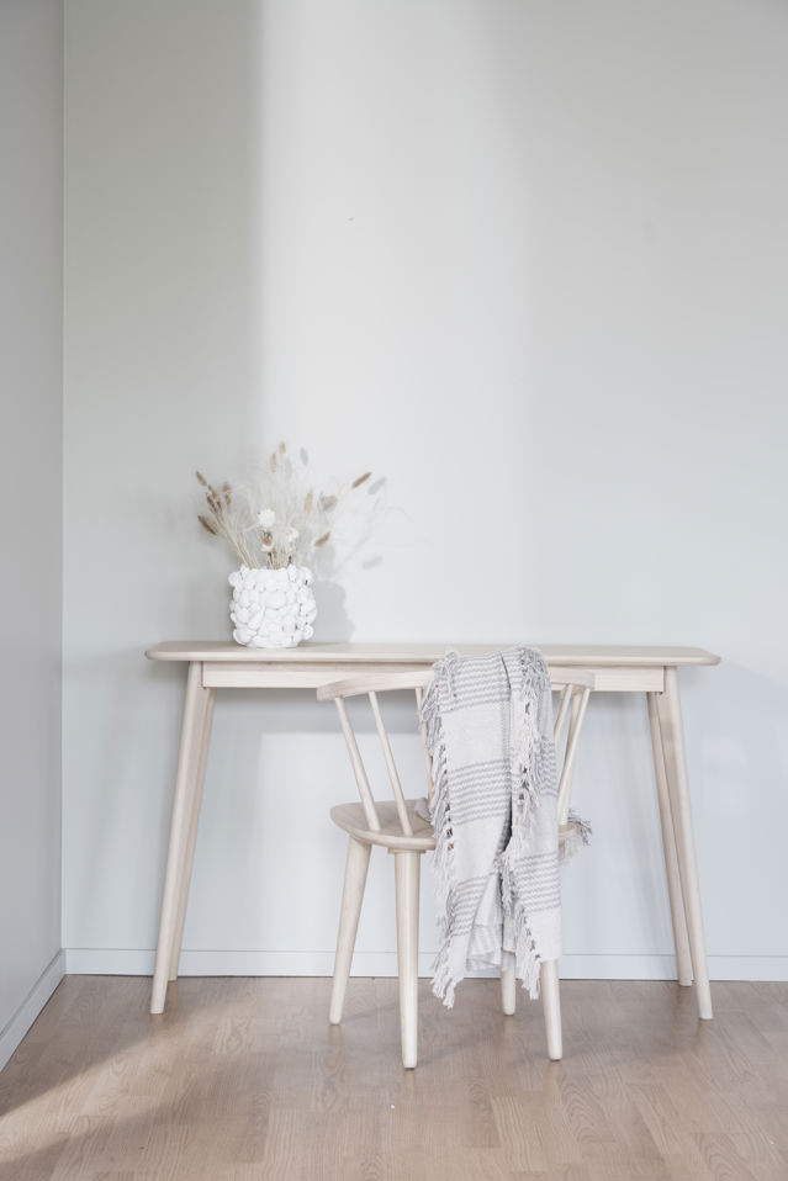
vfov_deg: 31.9
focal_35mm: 63
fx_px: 2068
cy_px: 590
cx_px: 394
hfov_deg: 21.6
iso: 64
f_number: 6.3
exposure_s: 1/2.5
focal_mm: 63
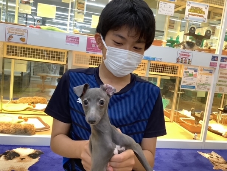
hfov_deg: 58.4
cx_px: 114
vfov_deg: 45.4
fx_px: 203
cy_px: 86
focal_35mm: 31
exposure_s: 1/60
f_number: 2.4
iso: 160
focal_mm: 3.3
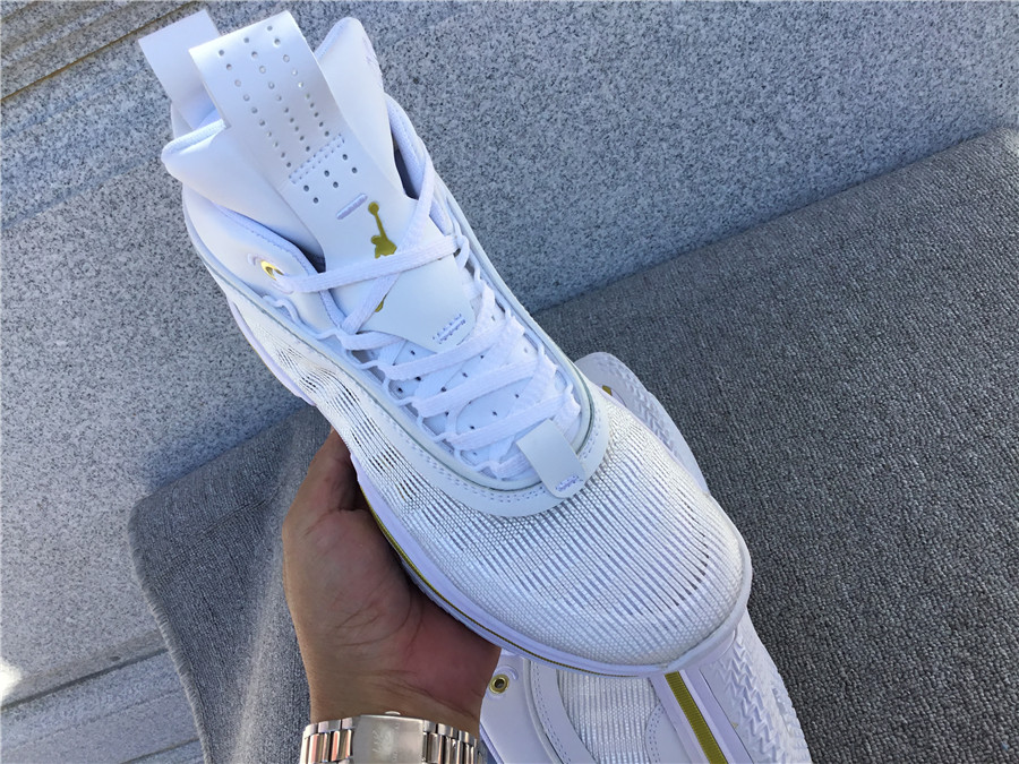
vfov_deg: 45.4
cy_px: 382
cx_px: 510
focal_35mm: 31
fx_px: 913
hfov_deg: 58.4
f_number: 2.4
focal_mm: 3.3
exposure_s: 1/590
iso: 25
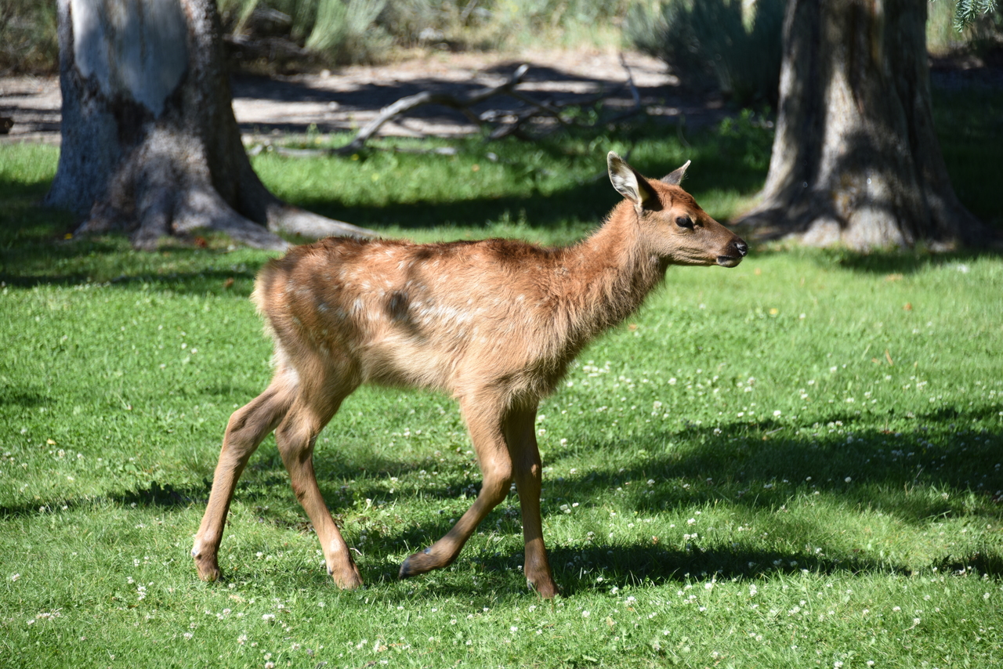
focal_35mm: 180
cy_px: 334
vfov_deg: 7.6
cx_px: 502
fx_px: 5016
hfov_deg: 11.4
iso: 200
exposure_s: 1/400
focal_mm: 180
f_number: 5.6
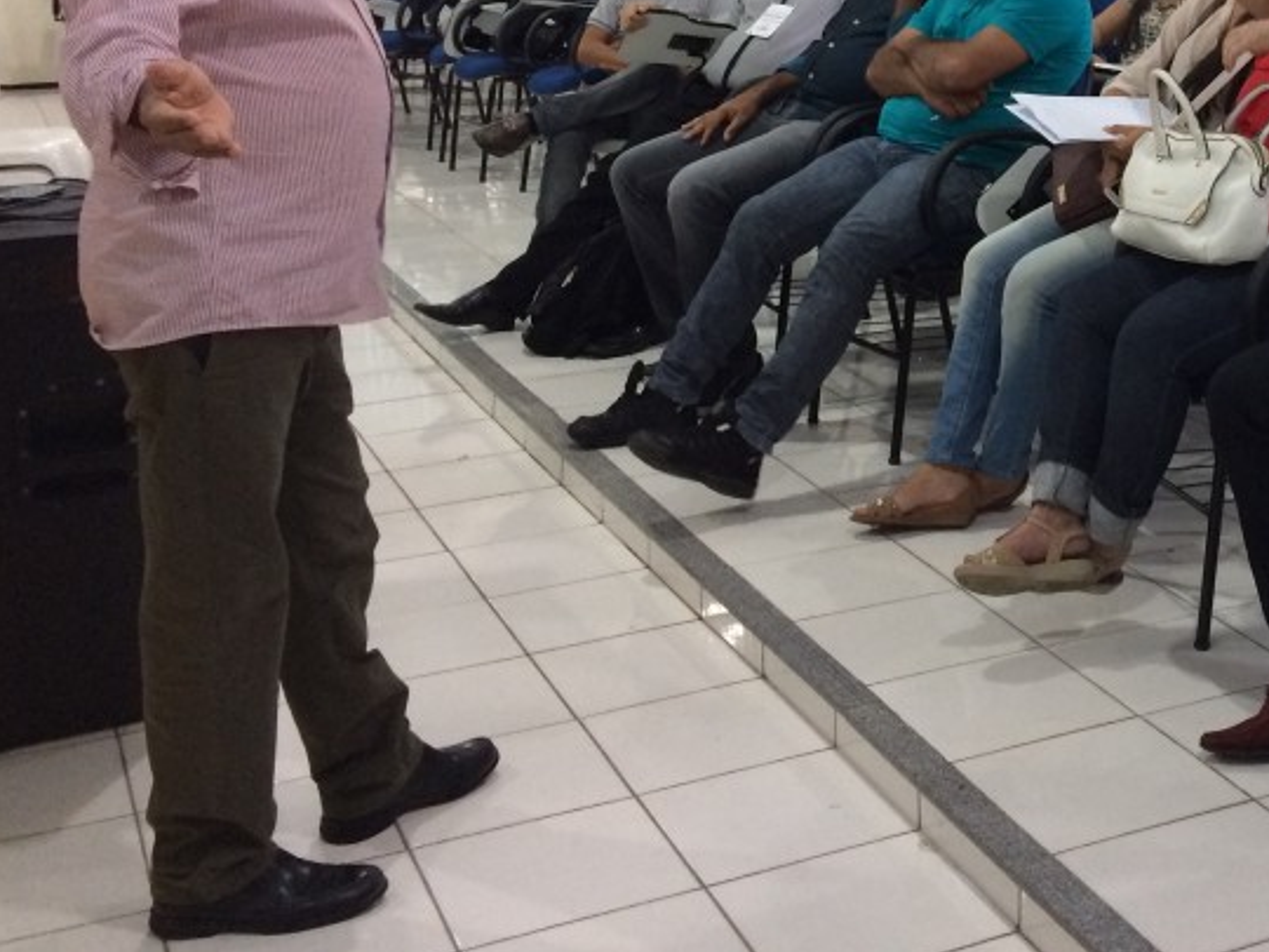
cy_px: 56
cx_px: 1156
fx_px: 2016
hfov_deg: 33.0
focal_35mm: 55
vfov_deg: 25.5
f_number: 2.2
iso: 200
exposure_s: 1/30
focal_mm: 4.15
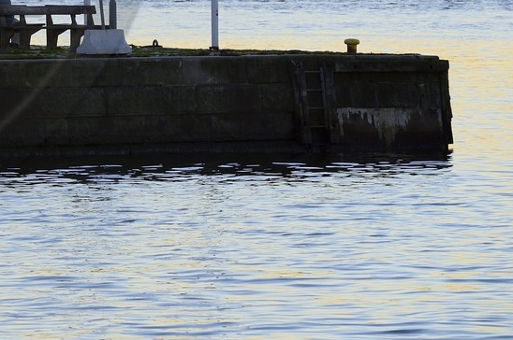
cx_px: -227
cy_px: -135
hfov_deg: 4.7
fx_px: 6234
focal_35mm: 438
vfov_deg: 3.1
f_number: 8
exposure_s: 1/160
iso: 200
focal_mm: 150
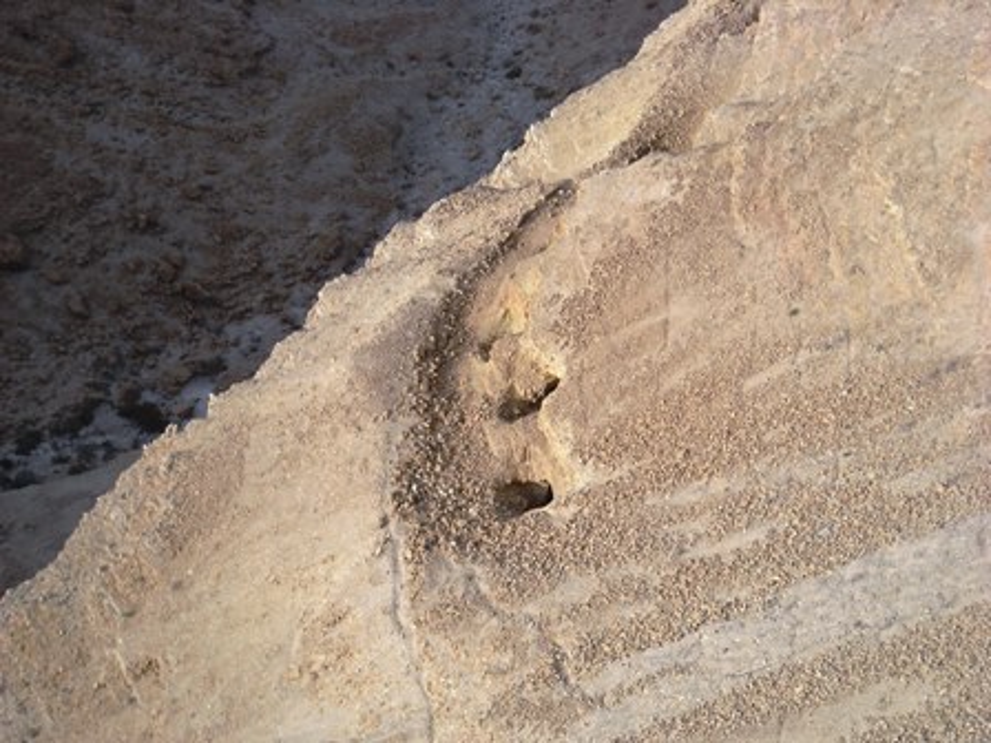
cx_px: 496
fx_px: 3006
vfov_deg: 14.1
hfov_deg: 18.7
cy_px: 372
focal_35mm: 105
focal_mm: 17.1
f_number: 4.7
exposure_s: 1/309
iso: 64
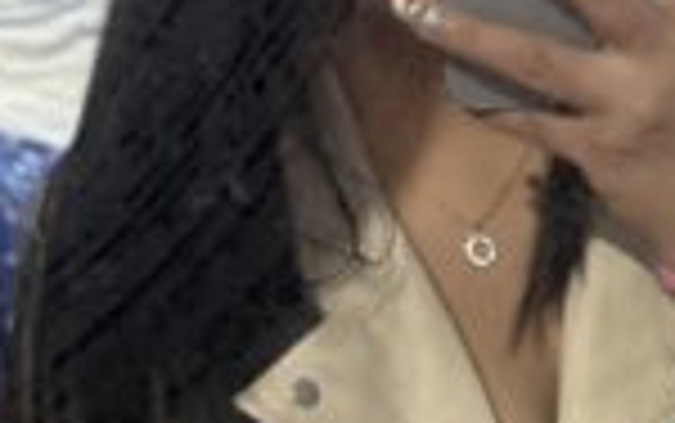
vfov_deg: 18.6
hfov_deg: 29.4
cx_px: 554
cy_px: 446
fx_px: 1252
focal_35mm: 68
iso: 800
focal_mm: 6.76
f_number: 1.78
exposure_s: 1/40
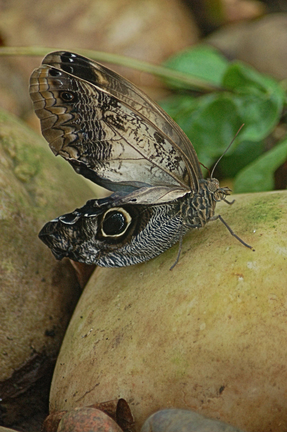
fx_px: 5390
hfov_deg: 3.0
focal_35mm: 450
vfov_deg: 4.6
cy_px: 216
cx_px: 144
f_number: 5.6
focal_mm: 300
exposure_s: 1/250
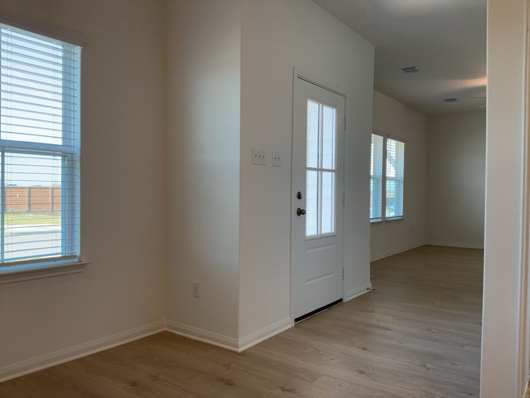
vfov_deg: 51.4
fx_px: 413
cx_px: 265
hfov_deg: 65.3
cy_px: 199
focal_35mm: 27
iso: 32
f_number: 1.8
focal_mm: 3
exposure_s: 1/100
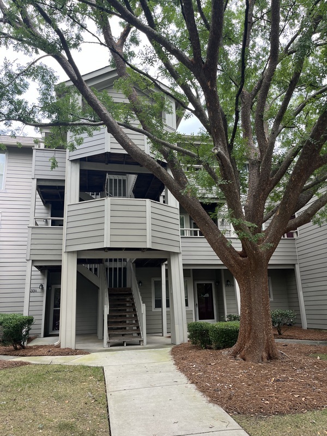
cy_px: 218
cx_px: 164
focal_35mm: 26
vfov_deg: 67.3
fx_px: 327
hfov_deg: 53.1
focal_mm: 5.1
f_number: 1.6
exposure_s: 1/348
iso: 50
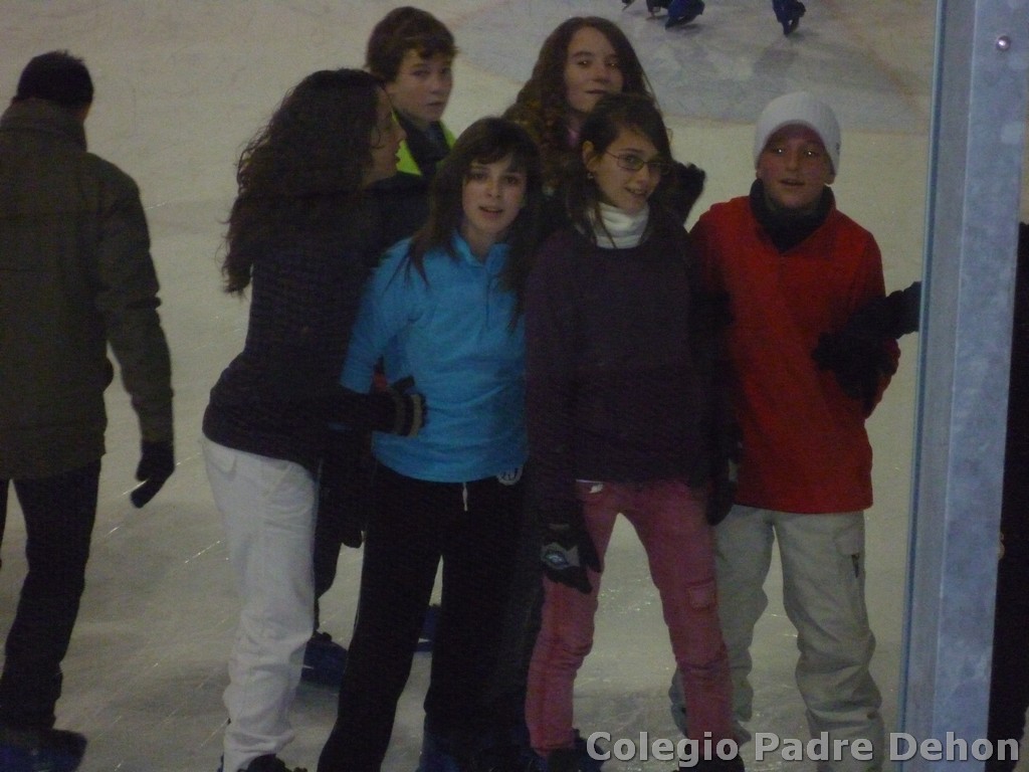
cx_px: 514
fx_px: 4310
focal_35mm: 145
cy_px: 386
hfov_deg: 13.6
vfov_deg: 10.2
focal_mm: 26
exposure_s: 1/60
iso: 1000
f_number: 5.9
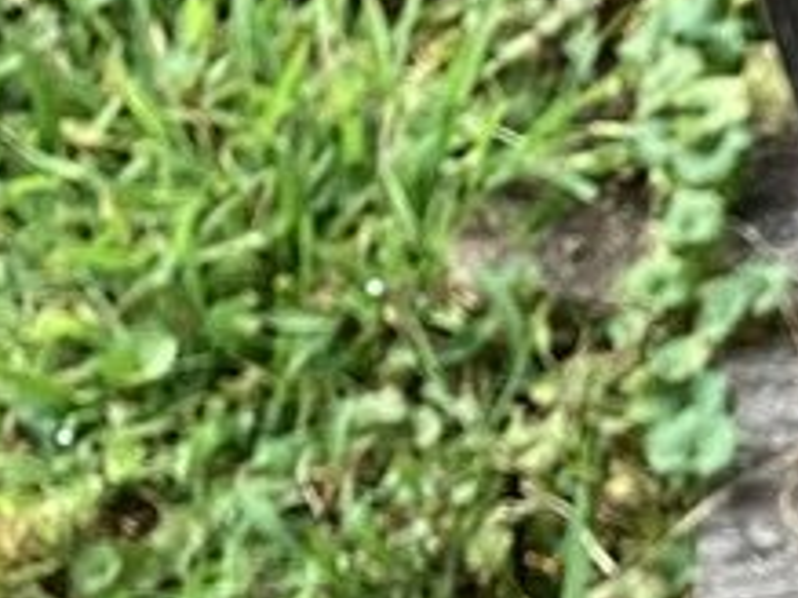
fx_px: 4931
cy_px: 1136
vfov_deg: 6.7
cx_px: 1806
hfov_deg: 8.6
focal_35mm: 214
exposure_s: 1/252
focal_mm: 3.3
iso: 25
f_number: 2.4
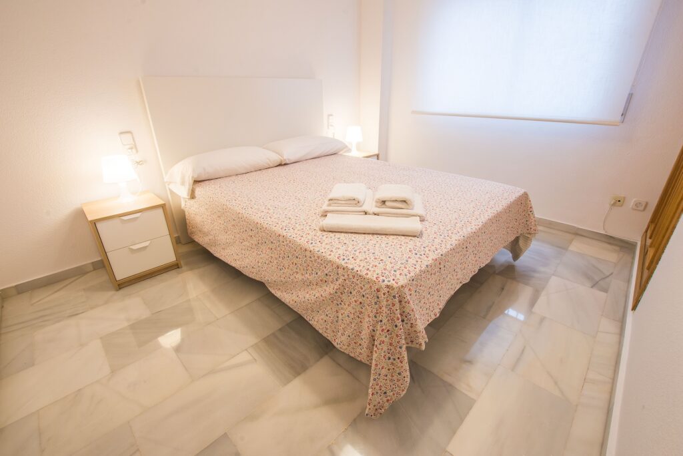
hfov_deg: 70.4
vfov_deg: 50.4
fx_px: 484
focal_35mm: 26
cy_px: 228
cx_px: 342
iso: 200
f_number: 11
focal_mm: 17
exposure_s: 1/3
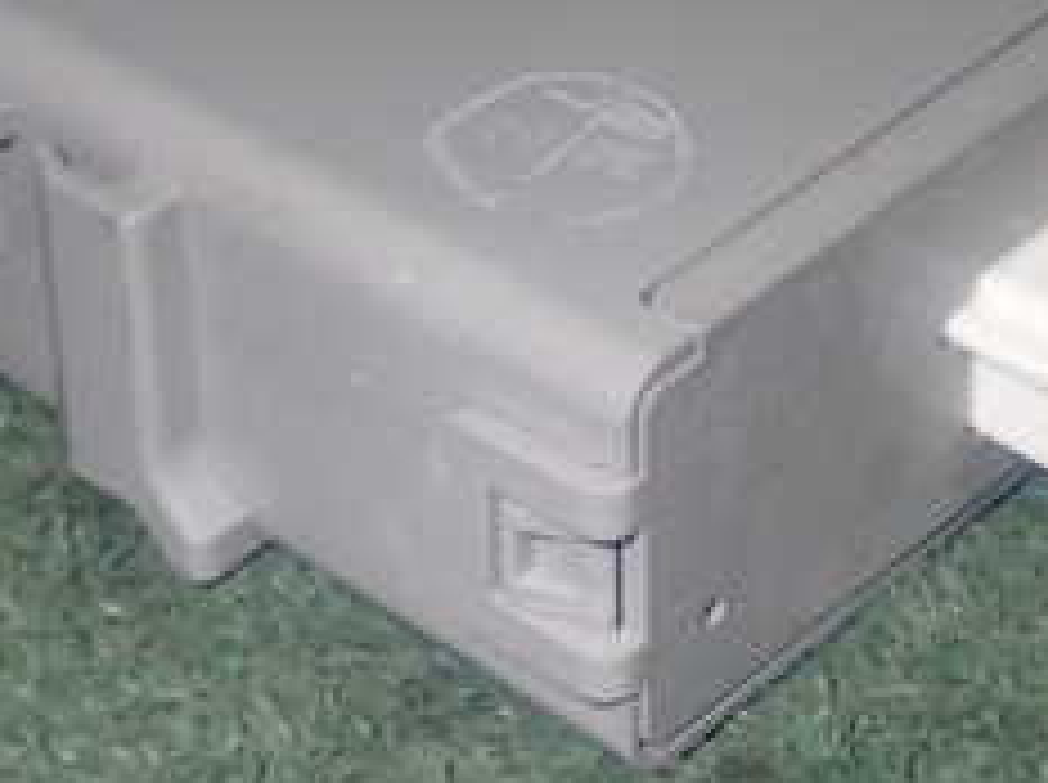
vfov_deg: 11.4
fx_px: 3899
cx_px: 585
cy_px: 108
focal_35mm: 129
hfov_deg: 15.3
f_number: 9
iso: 500
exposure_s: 1/50
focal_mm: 9.01
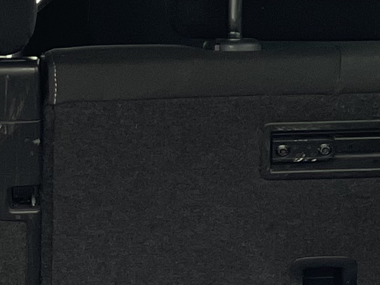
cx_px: -115
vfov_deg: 3.9
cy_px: 392
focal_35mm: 383
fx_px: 4203
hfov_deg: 5.1
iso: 100
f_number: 2.2
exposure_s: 1/121
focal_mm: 7.5
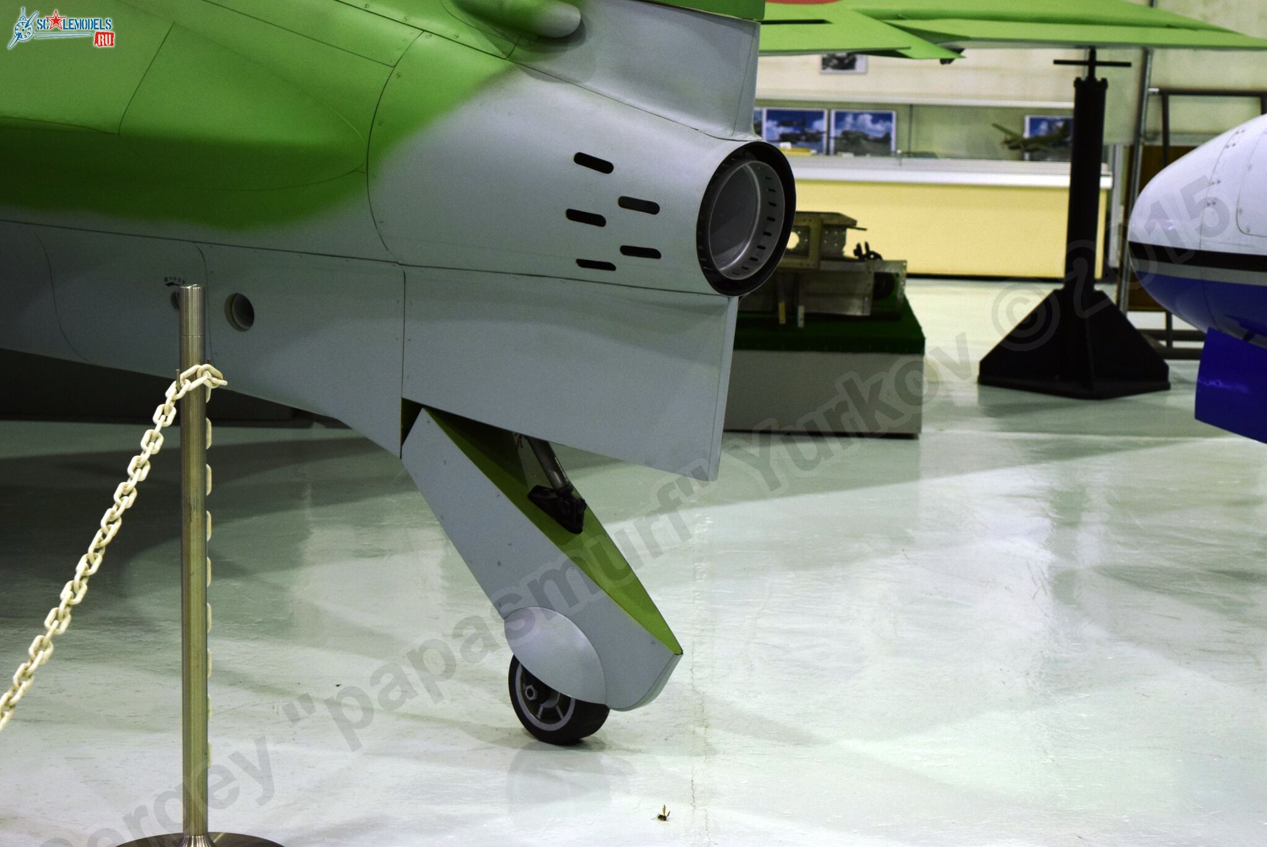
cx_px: 634
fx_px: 2905
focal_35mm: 82
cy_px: 424
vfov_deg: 16.6
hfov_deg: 24.6
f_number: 5.6
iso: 900
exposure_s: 1/60
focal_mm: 55
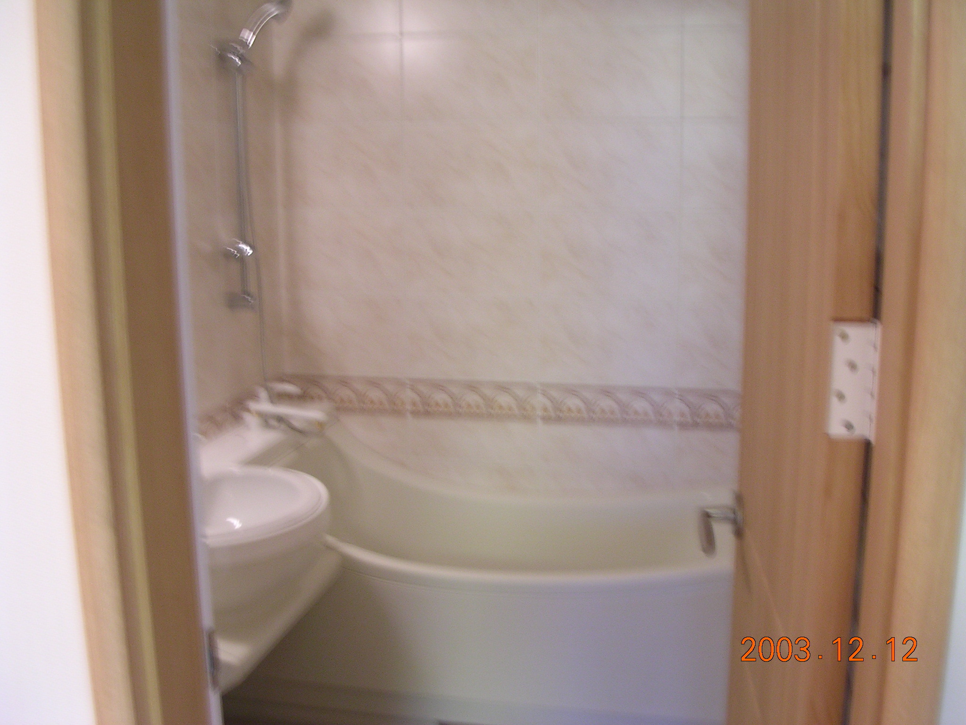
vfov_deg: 37.7
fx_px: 1060
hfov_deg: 49.0
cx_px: 483
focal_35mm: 38
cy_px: 362
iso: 105
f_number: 2.8
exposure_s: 1/3.6
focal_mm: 5.8
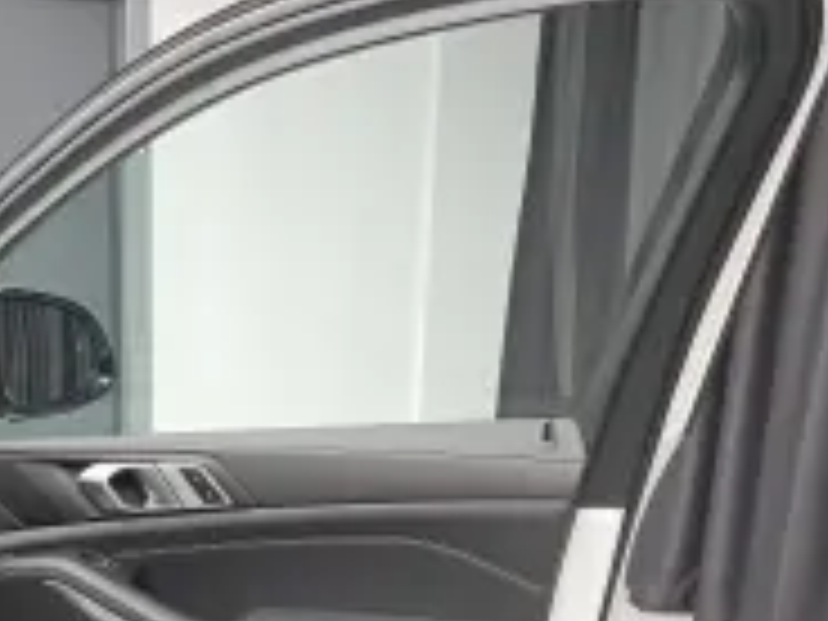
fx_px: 1076
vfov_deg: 31.7
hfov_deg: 41.8
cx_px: 320
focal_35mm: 45
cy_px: 454
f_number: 1.7
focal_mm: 6.3
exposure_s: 1/100
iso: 200
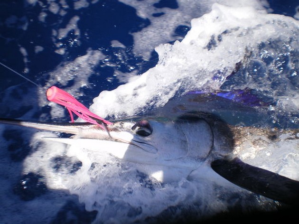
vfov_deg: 39.6
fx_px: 311
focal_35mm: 36
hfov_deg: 51.4
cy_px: 112
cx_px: 150
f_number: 4.6
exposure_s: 1/500
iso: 50
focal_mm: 6.3
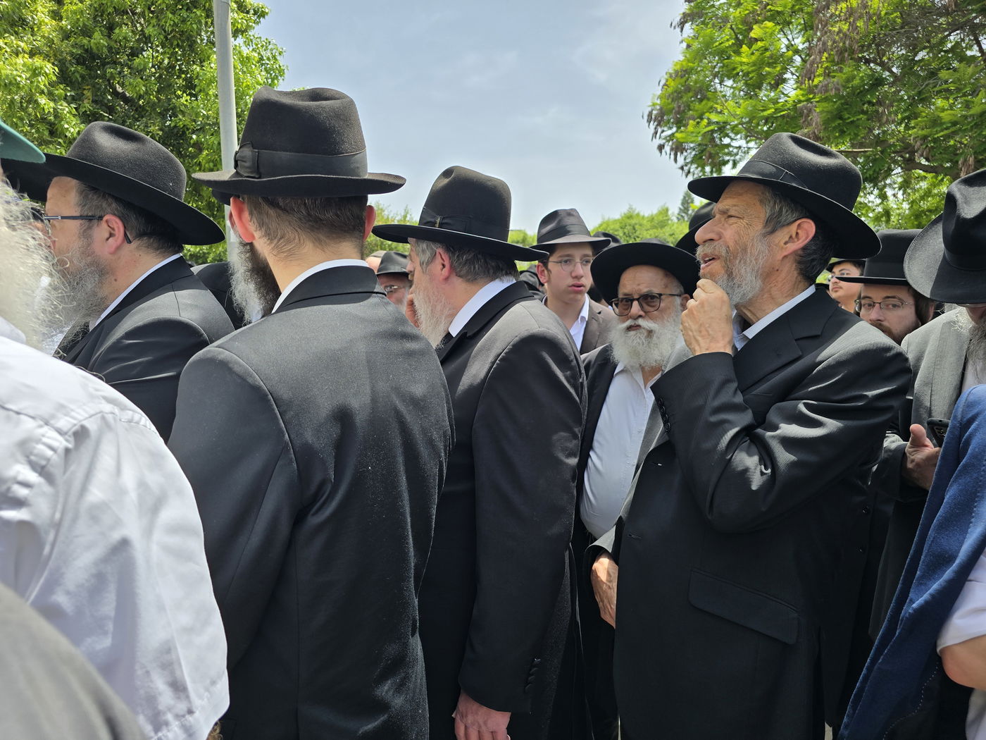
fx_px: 655
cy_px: 370
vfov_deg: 58.9
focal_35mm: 23
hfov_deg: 73.9
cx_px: 493
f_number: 1.7
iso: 12
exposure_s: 1/484
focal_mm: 6.3
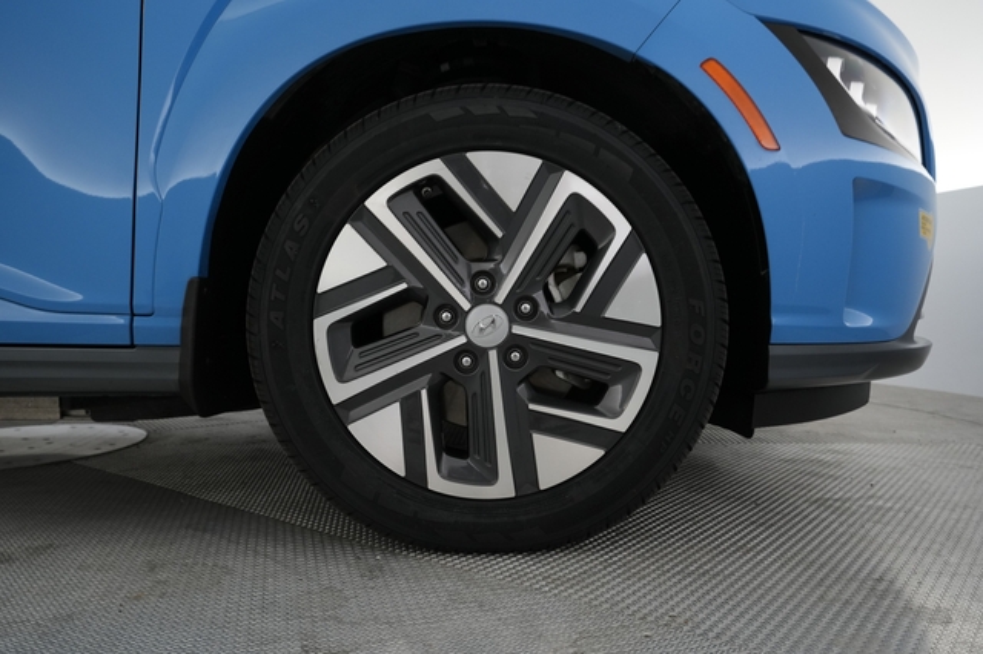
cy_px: 327
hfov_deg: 67.4
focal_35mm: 27
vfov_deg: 47.9
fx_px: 737
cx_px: 492
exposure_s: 1/25
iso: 1250
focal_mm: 27
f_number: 6.3
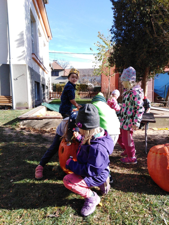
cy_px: 112
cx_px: 84
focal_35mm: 26
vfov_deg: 67.3
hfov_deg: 53.1
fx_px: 169
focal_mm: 3.46
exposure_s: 1/394
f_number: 2.2
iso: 100
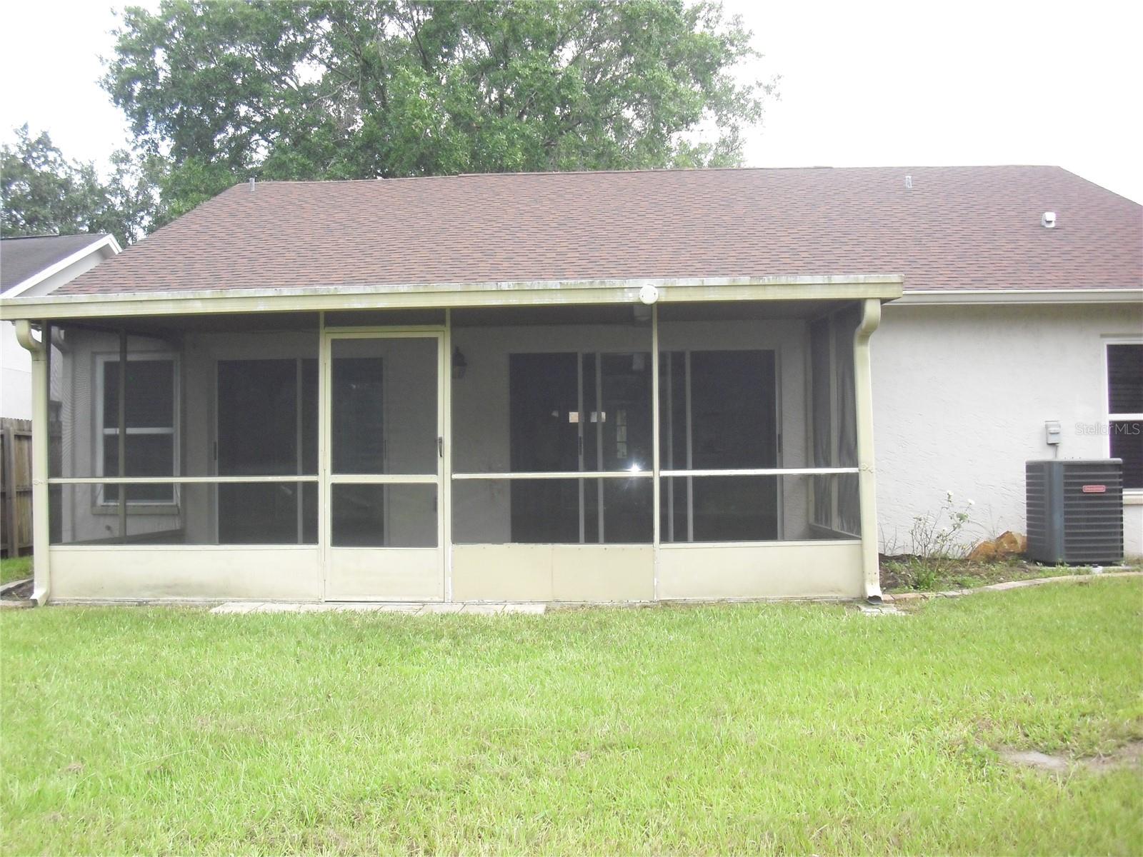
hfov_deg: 49.0
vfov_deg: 37.7
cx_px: 572
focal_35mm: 38
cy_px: 428
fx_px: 1255
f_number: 2.8
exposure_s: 1/500
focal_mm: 6.2
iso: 200
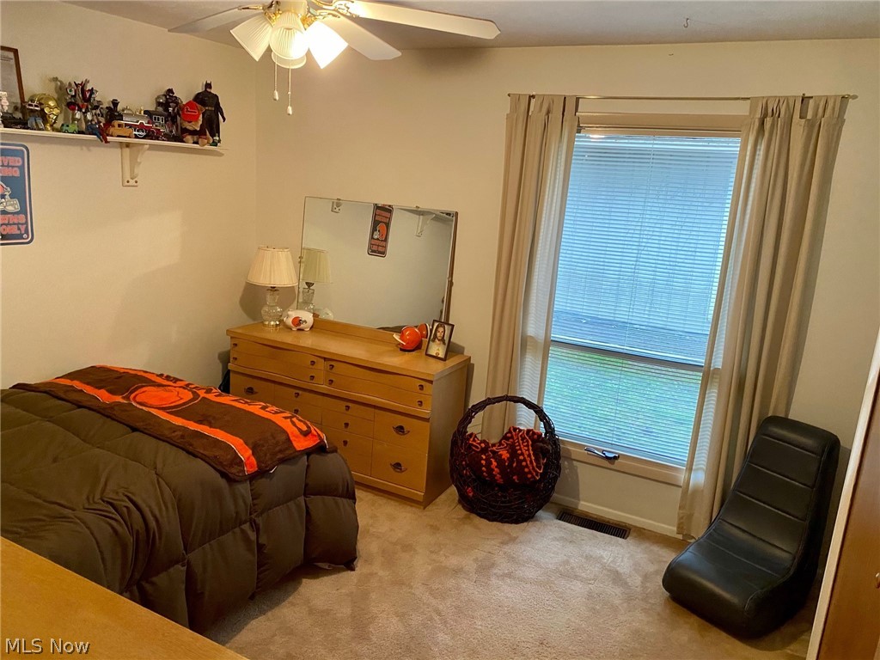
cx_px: 440
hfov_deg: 67.3
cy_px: 330
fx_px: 661
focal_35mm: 26
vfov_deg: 53.1
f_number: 1.8
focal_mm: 4.25
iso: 320
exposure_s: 1/60
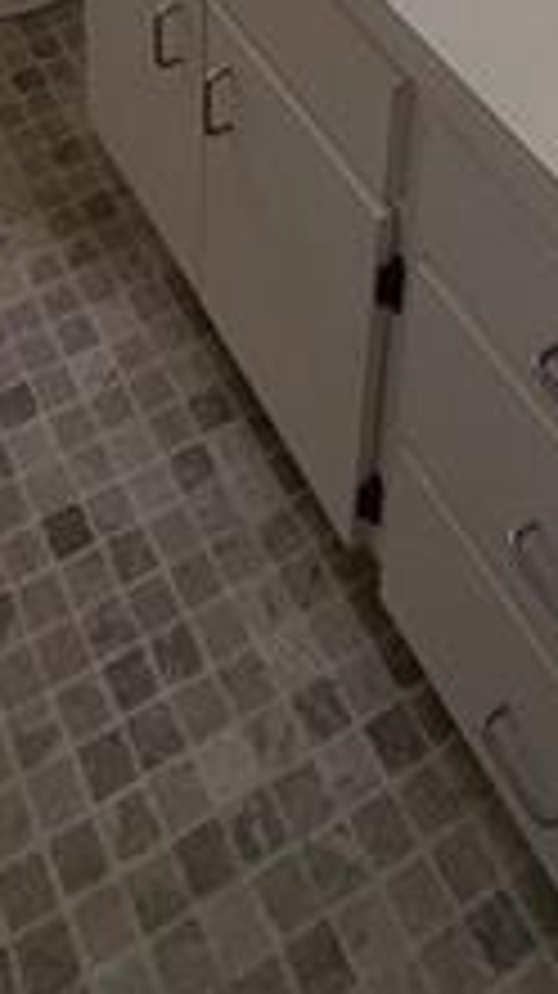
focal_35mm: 53
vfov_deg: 27.6
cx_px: 99
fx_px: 1397
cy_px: -477
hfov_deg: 22.2
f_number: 2.2
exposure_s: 1/125
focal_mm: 2.22
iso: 16
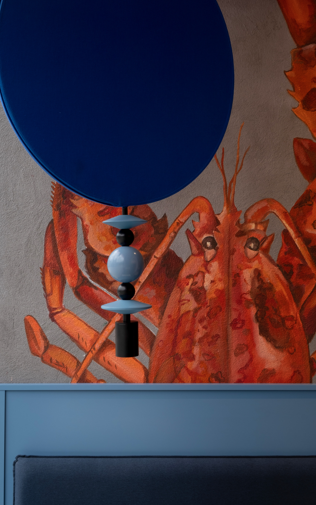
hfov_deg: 24.9
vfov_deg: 38.9
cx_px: 167
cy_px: 255
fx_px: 717
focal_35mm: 52
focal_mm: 31.5
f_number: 14
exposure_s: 1/8
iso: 160
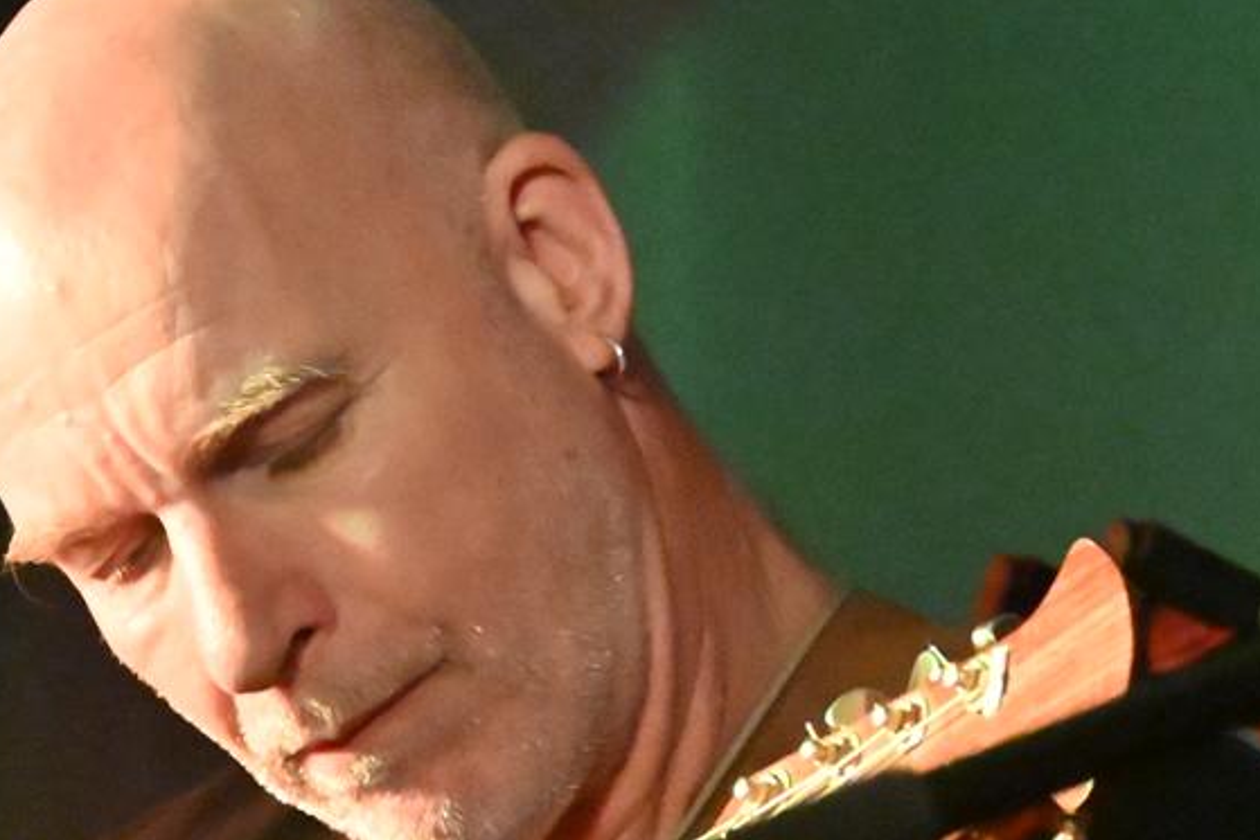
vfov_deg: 3.1
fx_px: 15648
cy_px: 1298
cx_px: 534
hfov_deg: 4.6
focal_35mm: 447
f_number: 8
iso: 25600
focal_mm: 125
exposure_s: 1/100
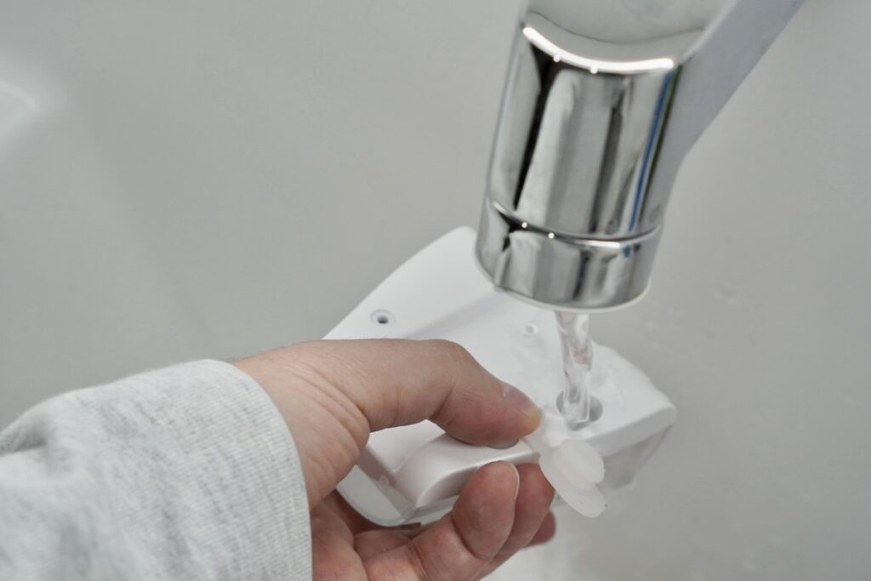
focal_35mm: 52
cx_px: 436
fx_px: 1270
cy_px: 290
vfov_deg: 25.8
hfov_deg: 37.8
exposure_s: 1/60
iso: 320
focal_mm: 35
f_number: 5.6
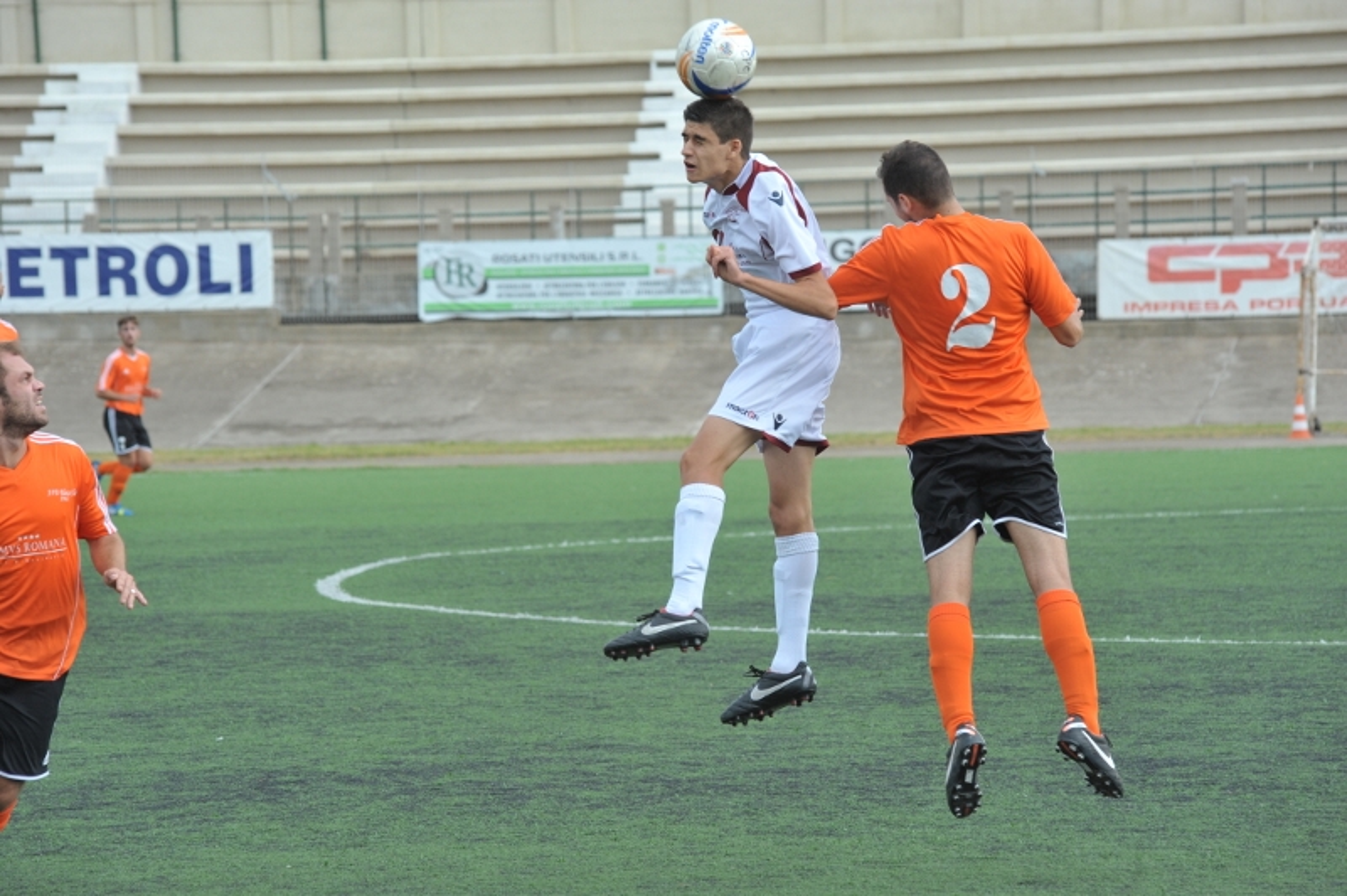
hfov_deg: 12.1
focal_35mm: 170
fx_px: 6355
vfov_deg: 8.1
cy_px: 448
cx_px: 674
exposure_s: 1/1600
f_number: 8
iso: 1250
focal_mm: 170
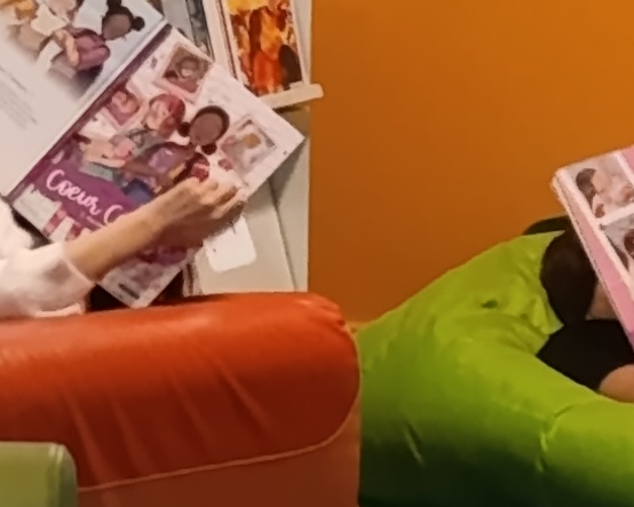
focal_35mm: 331
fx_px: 6210
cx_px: -531
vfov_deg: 4.7
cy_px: -7
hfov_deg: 5.7
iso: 800
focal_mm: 6.14
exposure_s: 1/99.9
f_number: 1.6
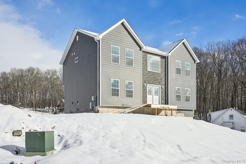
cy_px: 82
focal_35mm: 30
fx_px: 202
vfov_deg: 44.3
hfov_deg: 62.8
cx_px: 123
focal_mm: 29.5
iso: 100
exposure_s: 1/500
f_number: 9
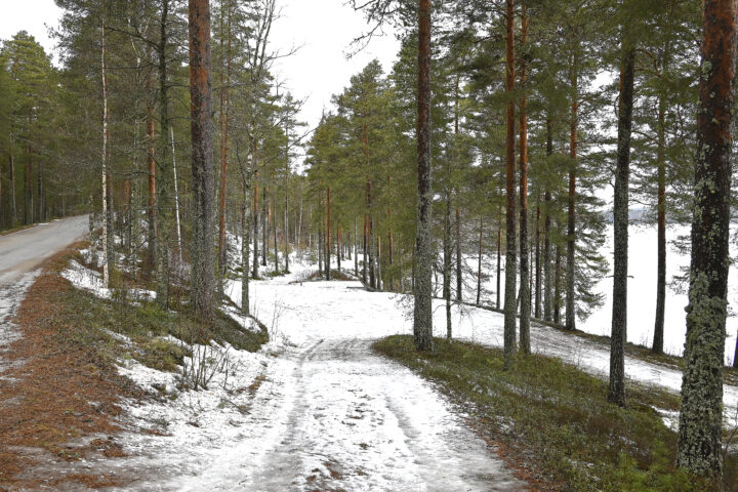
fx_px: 666
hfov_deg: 58.0
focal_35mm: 32
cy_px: 246
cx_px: 369
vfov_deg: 40.5
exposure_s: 1/200
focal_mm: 32.5
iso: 500
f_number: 7.1
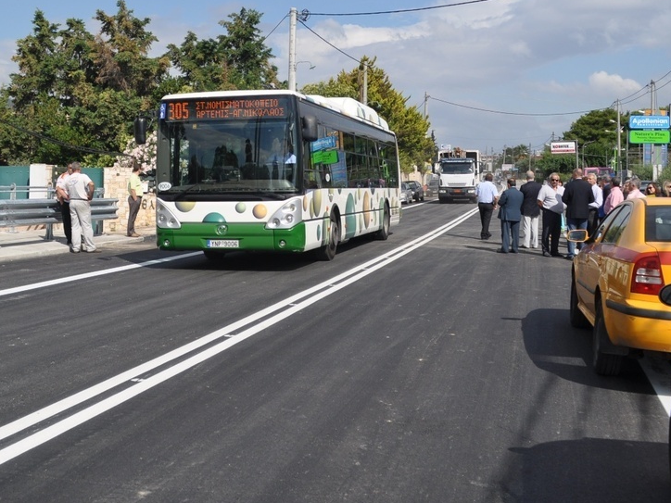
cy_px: 137
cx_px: 259
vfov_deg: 33.1
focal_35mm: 43
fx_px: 834
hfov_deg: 43.6
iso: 200
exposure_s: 1/1250
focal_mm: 18
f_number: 6.3
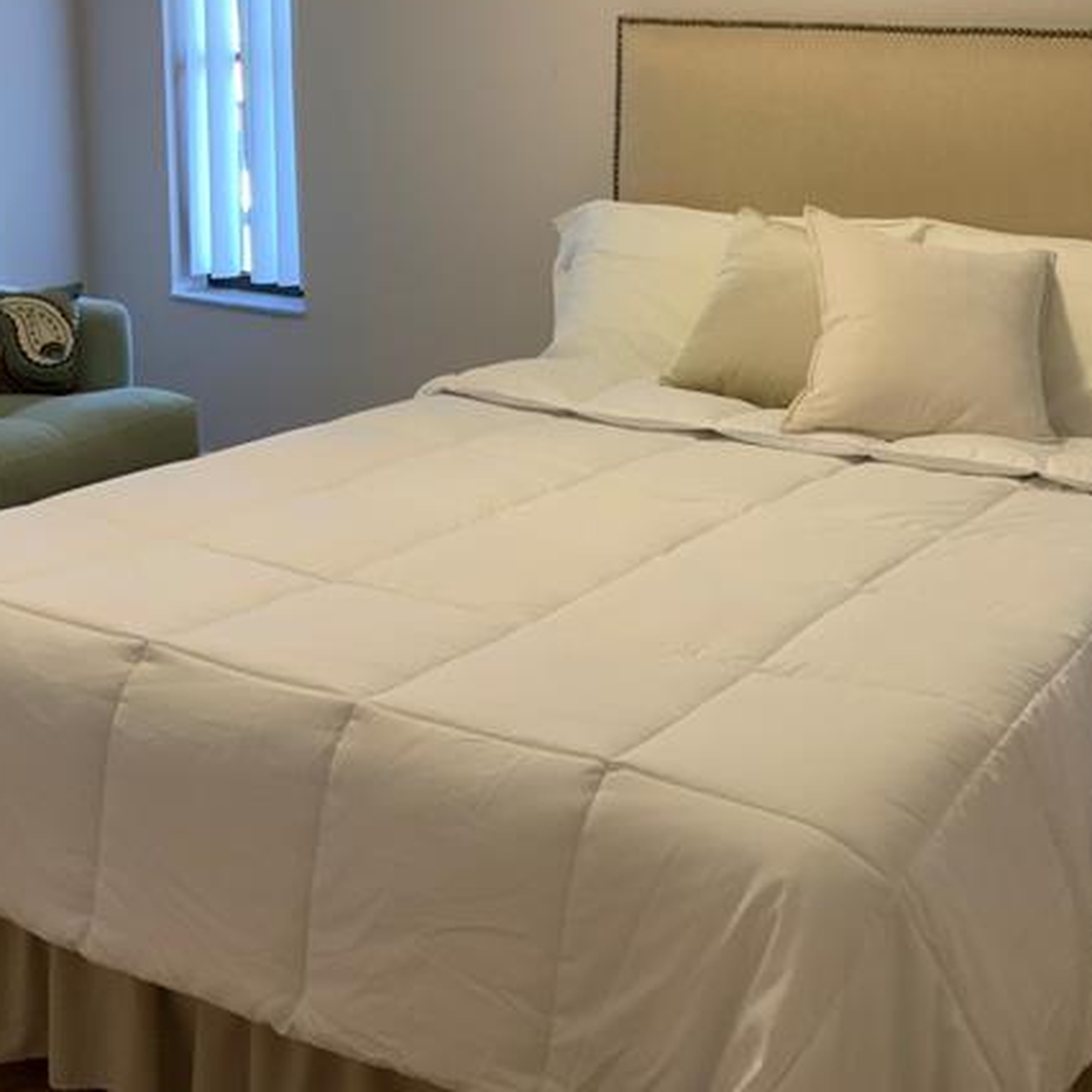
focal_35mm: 48
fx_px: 1713
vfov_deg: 35.0
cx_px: 721
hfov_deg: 35.0
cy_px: 366
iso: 100
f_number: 1.8
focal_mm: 3
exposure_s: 1/60
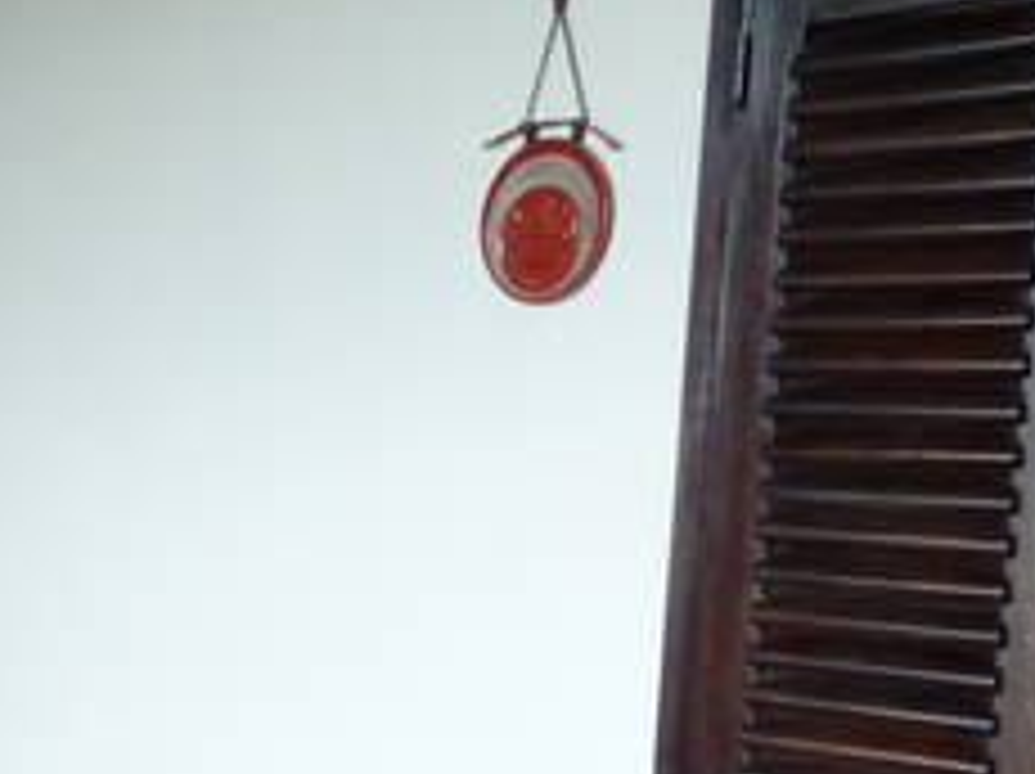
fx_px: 2569
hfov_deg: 20.4
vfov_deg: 16.5
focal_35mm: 86
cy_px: 918
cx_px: -396
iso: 200
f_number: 3.3
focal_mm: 4.1
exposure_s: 1/30
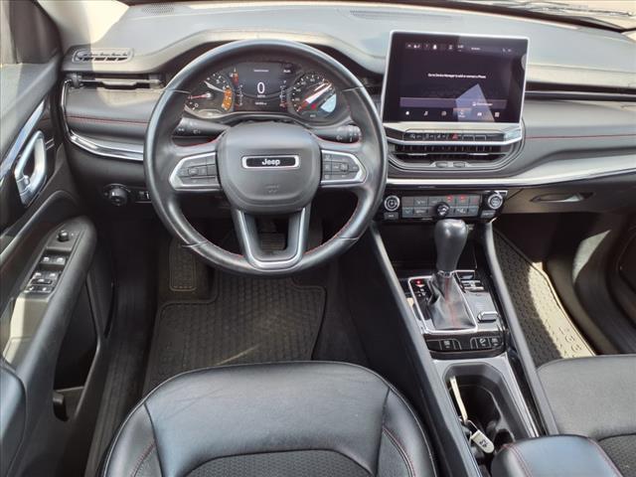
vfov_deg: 51.4
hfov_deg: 65.3
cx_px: 318
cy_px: 238
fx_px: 496
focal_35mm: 27
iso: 50
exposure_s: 1/120
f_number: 1.9
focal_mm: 3.58
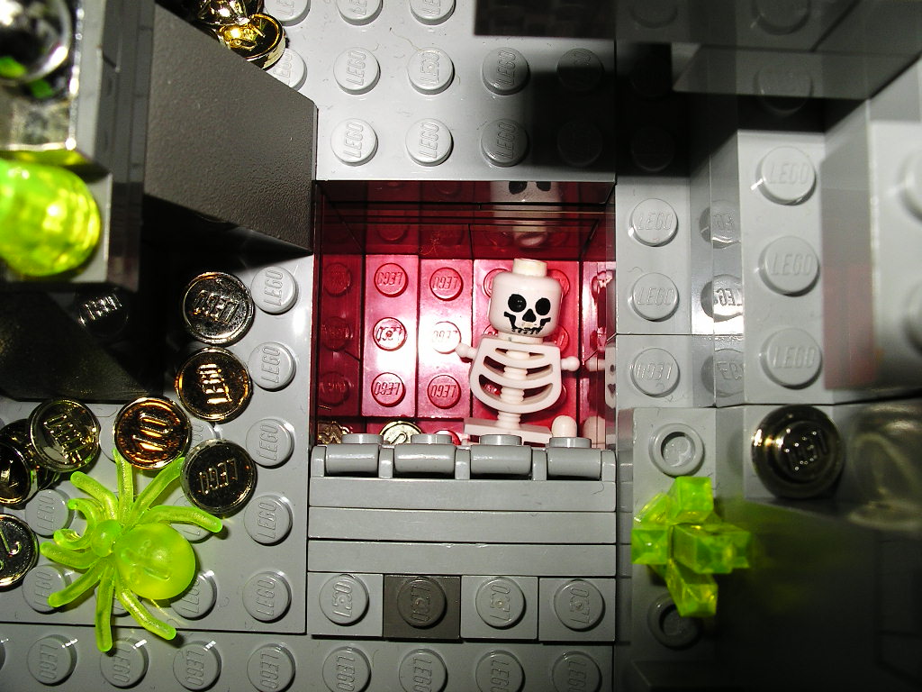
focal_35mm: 37
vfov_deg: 38.7
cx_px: 461
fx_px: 985
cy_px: 346
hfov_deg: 50.1
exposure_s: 1/40
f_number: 7.9
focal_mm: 7.8
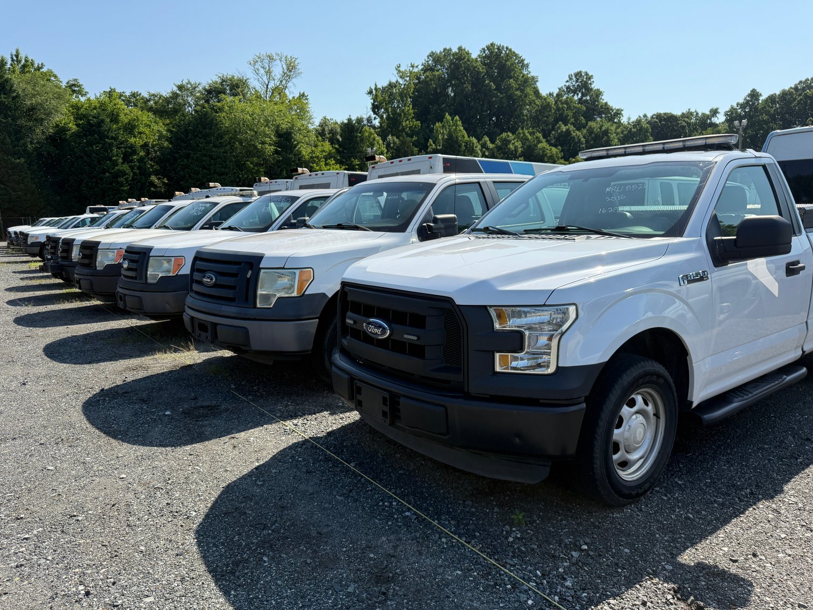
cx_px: 406
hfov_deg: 71.6
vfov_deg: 56.8
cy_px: 305
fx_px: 564
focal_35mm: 24
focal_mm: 6.76
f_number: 1.78
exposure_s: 1/4975
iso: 125
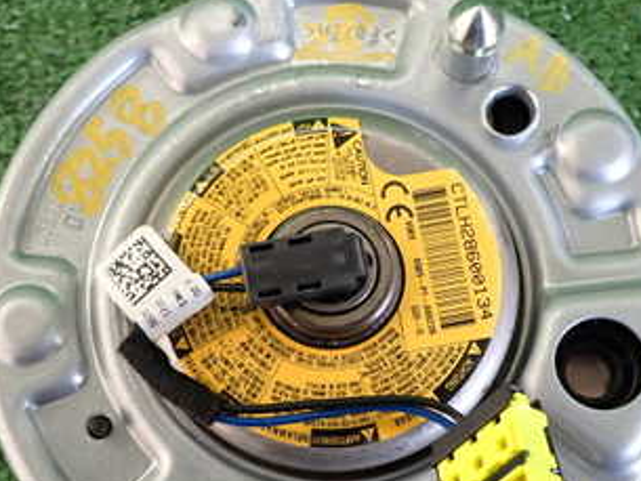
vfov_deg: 24.7
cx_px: 319
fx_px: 1093
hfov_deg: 32.7
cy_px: 328
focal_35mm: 59
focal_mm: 5.4
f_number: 2.3
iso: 250
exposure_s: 1/30
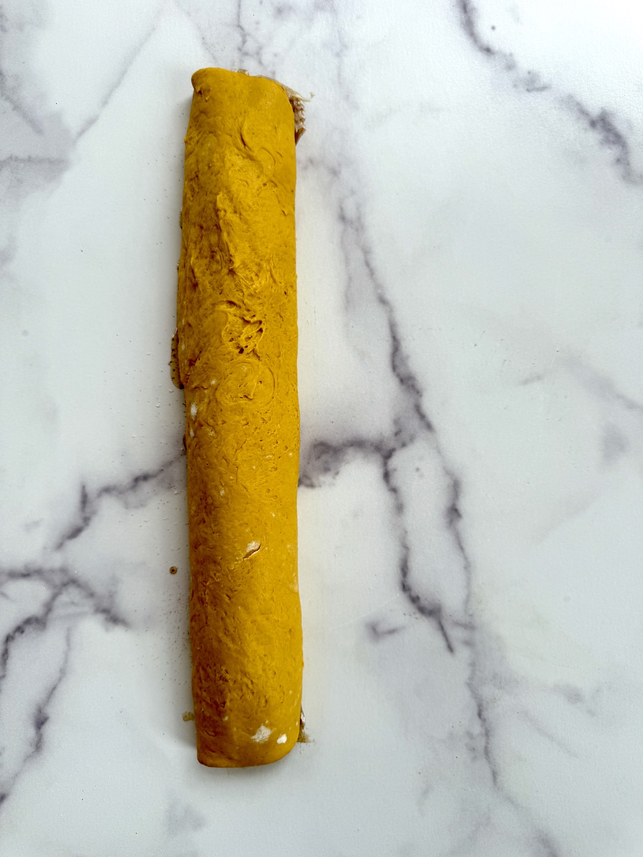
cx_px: 322
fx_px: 594
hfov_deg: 56.8
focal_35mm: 24
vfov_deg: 71.6
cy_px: 428
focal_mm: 6.76
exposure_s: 1/607
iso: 80
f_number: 1.78
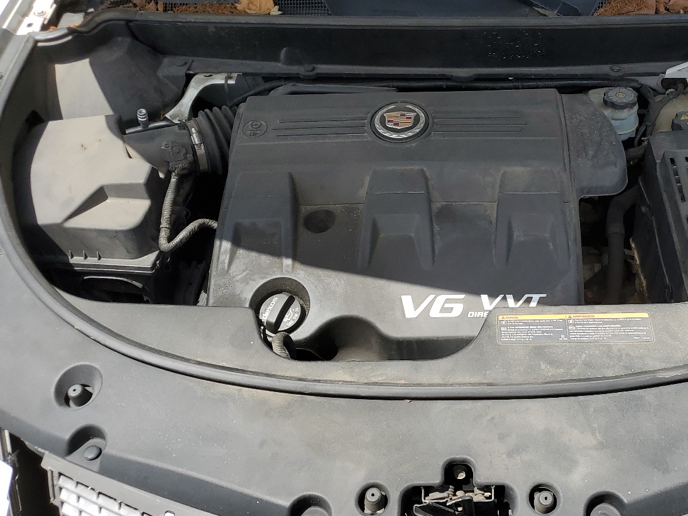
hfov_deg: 47.5
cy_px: 259
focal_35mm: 38
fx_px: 755
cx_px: 500
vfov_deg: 37.7
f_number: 1.5
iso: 50
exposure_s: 1/2000
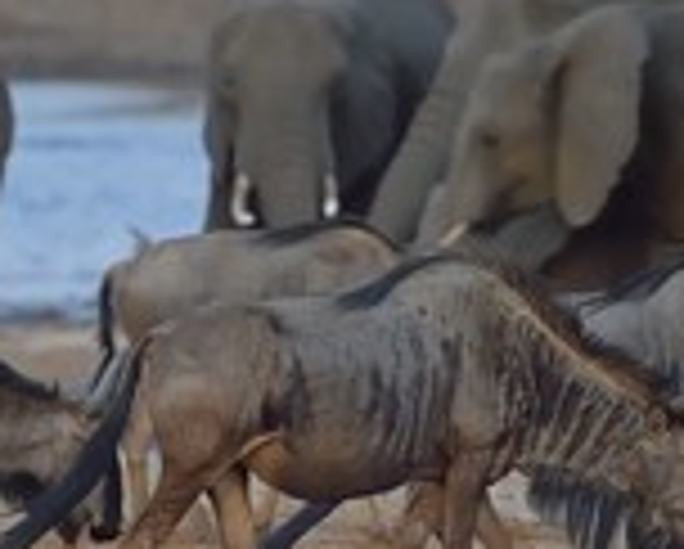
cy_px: 180
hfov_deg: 2.7
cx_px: 112
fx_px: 14675
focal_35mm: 724
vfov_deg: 2.1
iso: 1600
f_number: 4
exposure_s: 1/500
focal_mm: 280
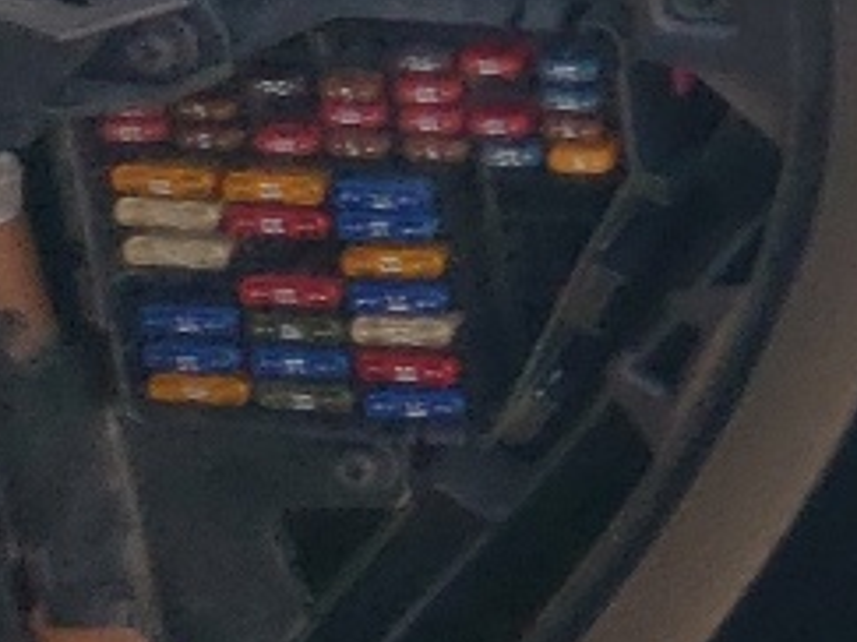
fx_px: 4231
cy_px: -409
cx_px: 2511
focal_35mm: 171
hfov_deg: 9.3
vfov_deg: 8.4
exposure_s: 1/500
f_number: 1.5
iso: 50
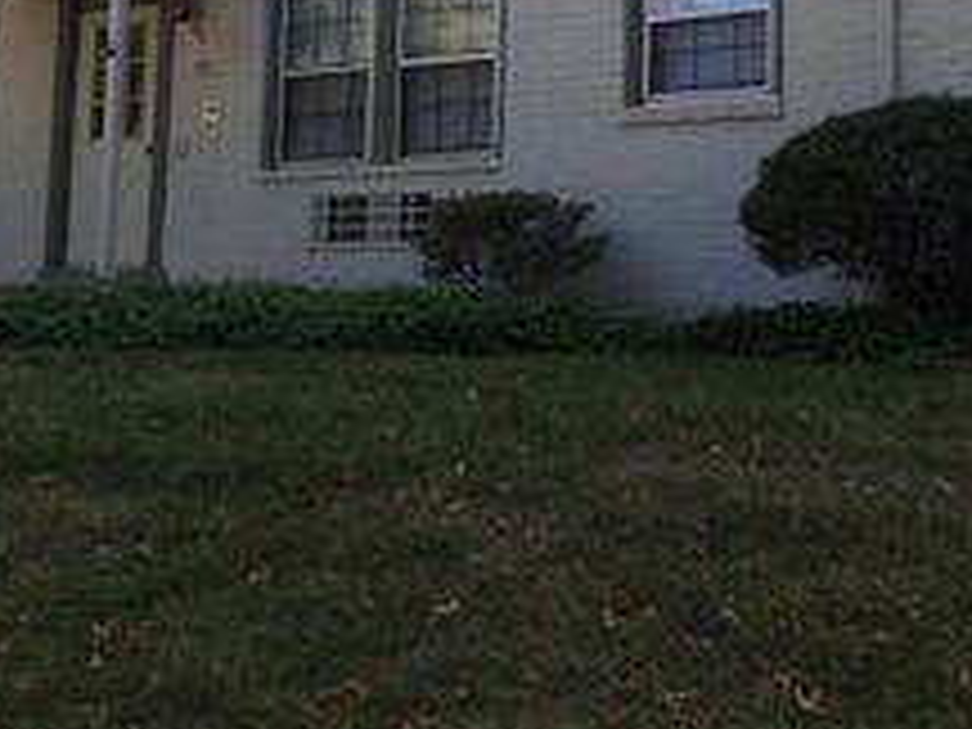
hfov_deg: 28.2
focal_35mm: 67
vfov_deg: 21.6
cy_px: 133
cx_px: 166
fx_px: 1881
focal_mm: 4.15
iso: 32
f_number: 2.2
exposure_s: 1/446
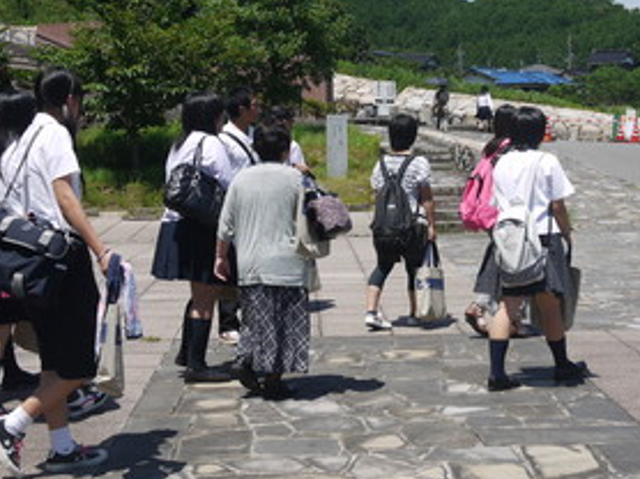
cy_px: 176
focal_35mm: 72
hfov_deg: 26.9
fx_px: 1330
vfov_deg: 20.4
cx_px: 435
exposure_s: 1/640
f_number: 5.6
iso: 100
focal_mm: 20
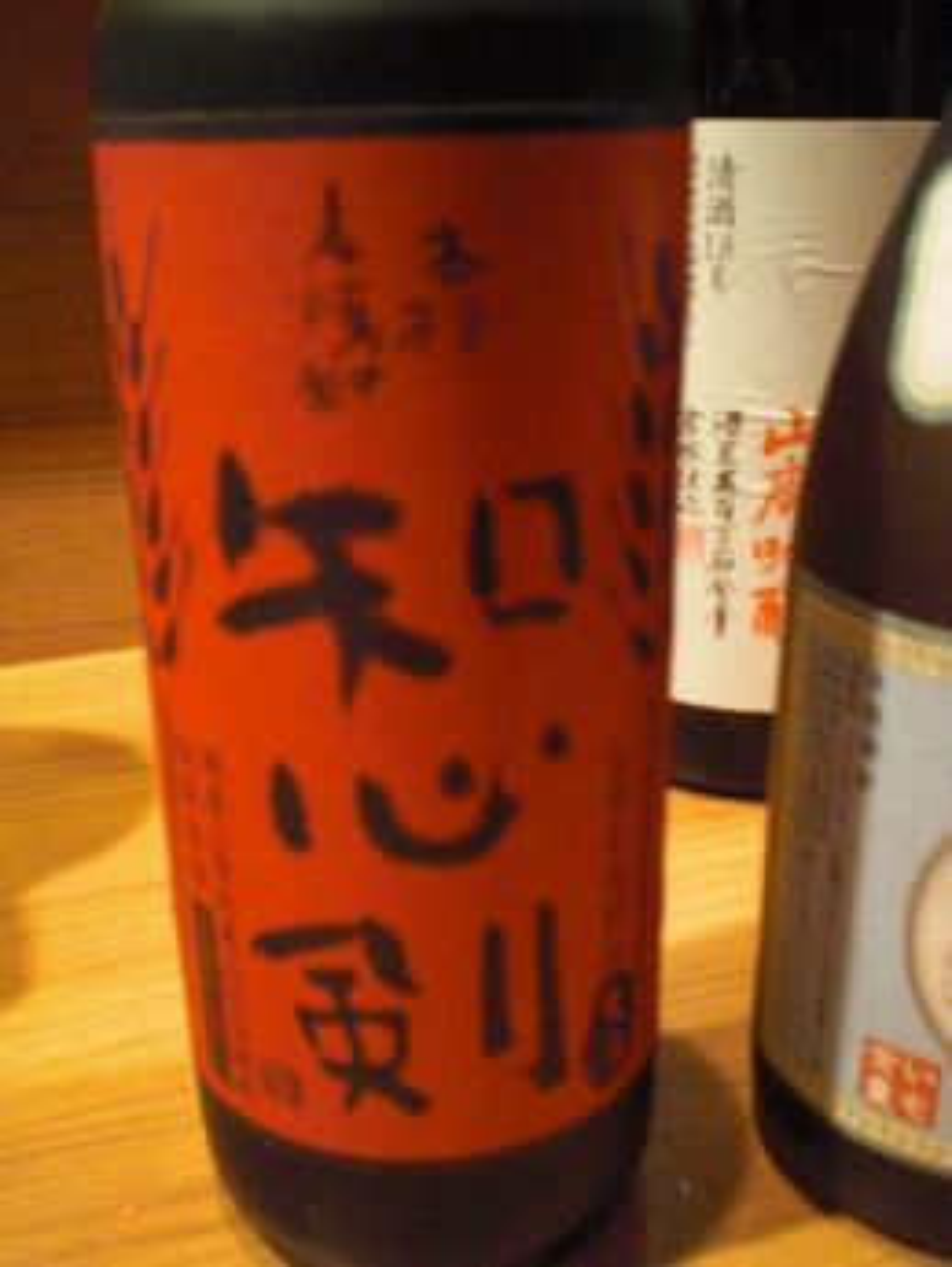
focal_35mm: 38
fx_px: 1393
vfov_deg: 49.0
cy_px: 634
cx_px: 476
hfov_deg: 37.7
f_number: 3.1
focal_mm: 6.3
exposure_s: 1/10
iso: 800
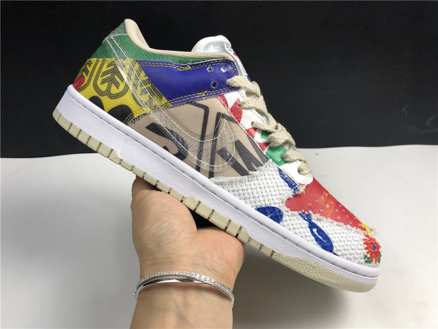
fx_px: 354
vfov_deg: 49.7
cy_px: 164
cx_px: 219
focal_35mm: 28
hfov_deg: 63.4
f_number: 1.8
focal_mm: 4
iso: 40
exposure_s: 1/100
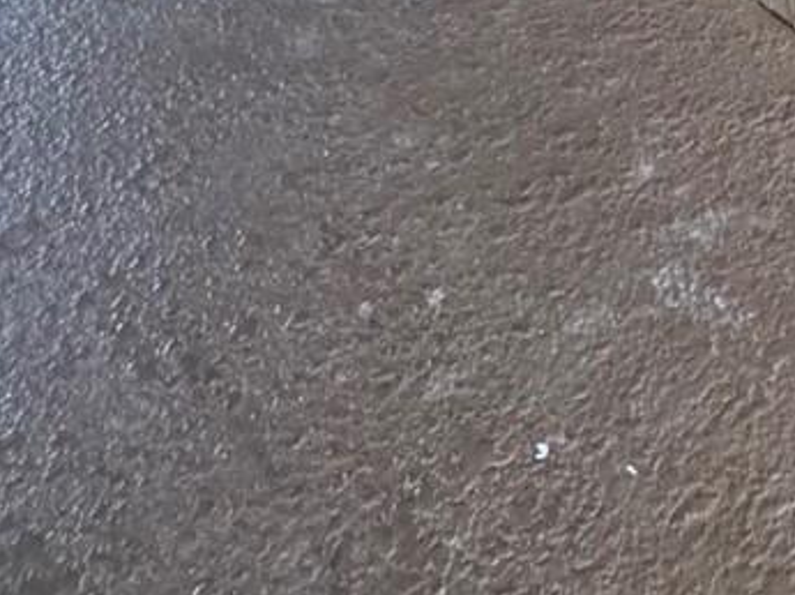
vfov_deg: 16.4
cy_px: -637
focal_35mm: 65
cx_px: 1062
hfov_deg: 25.3
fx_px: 1491
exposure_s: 1/60
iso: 800
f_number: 2.2
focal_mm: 2.22
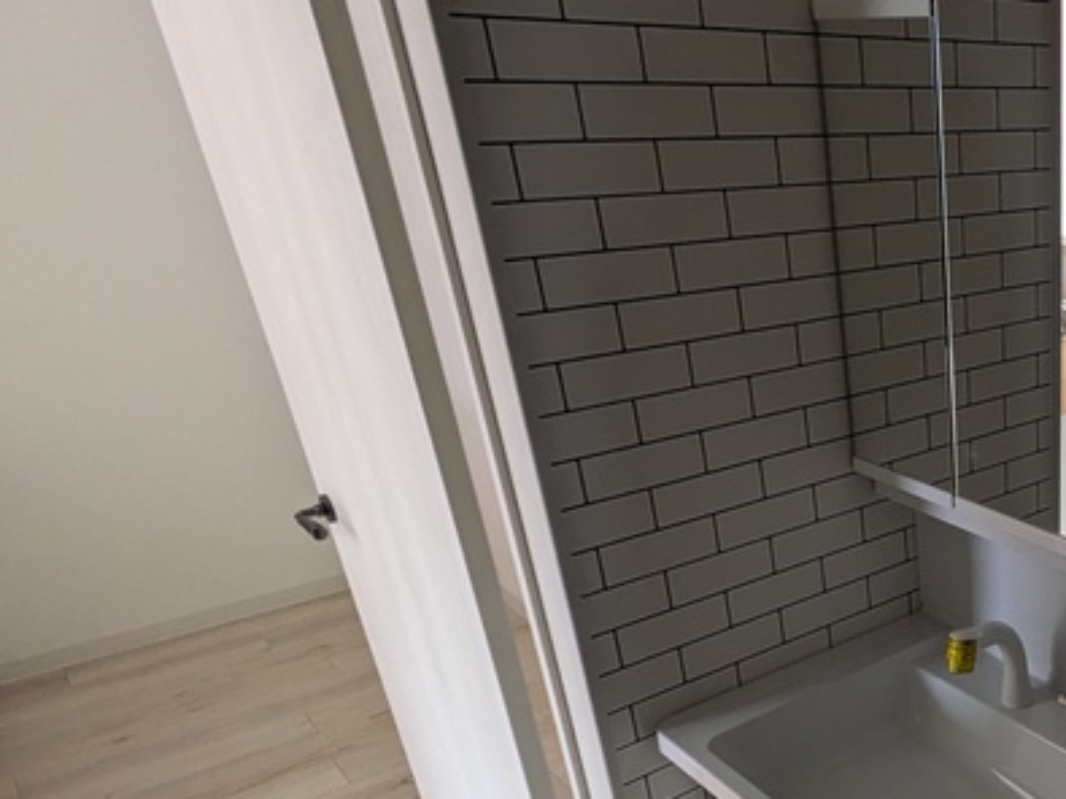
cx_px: 1102
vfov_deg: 40.8
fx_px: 1047
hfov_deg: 44.5
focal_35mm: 34
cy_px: 580
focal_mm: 1.83
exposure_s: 1/120
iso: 68
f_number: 2.2
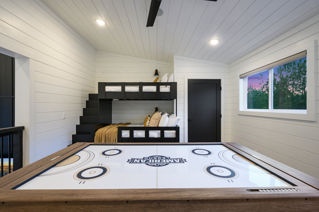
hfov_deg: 100.4
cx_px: 160
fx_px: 133
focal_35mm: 15
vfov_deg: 77.2
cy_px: 106
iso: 400
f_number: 9
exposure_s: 1/10
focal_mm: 15
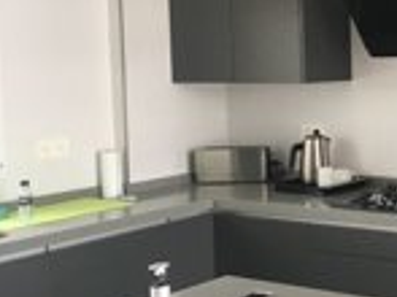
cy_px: 94
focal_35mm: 71
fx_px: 814
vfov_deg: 20.6
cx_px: 483
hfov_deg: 24.7
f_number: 2.2
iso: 50
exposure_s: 1/33
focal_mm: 4.15
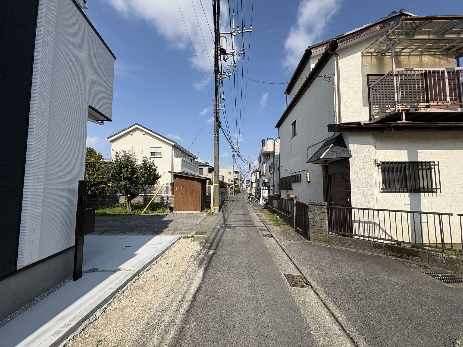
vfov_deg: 85.7
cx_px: 232
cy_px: 174
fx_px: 187
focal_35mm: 14
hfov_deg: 102.1
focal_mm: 2.22
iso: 50
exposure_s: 1/2494
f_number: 2.2
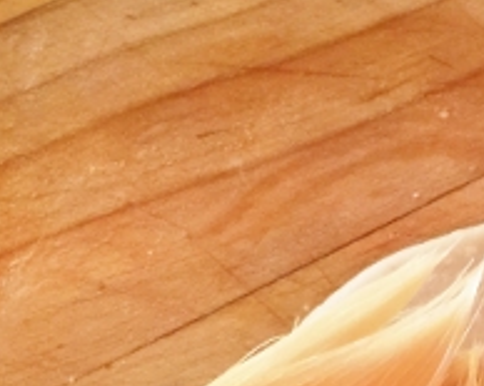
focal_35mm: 95
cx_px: 389
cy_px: 595
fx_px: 1360
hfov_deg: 20.0
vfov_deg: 14.9
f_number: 2.2
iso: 80
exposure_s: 1/15
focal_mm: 4.15
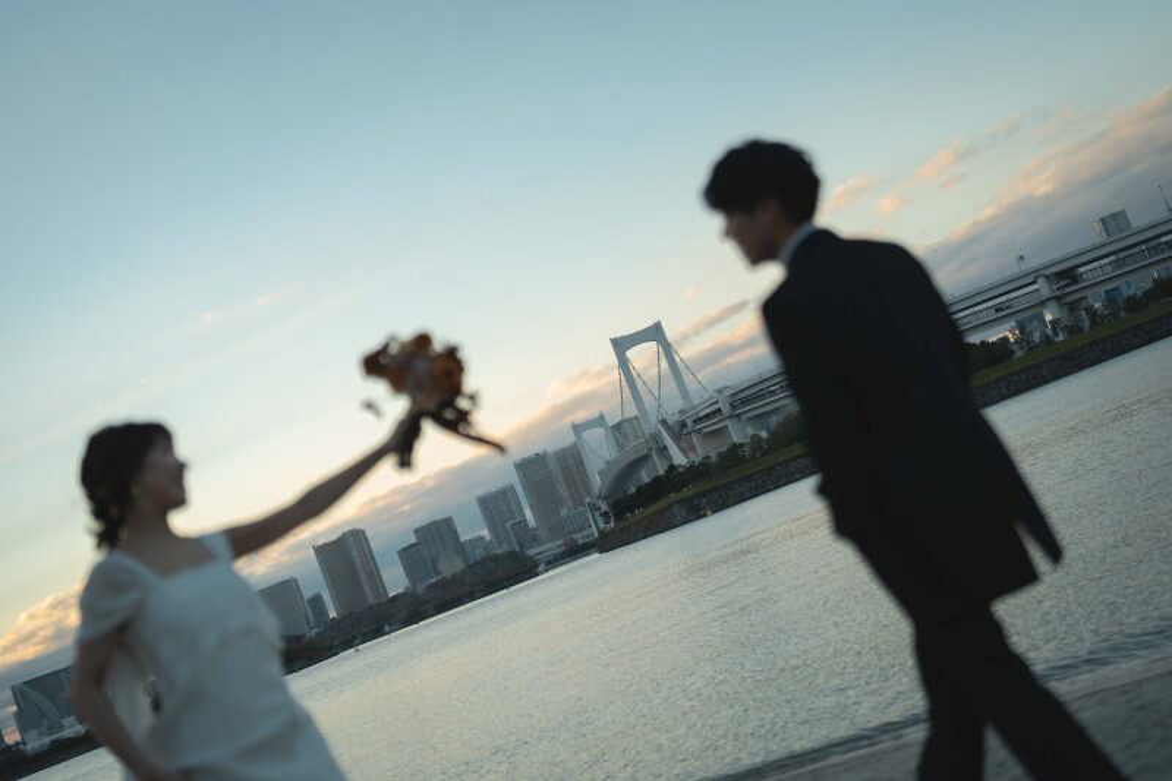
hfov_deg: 39.6
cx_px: 586
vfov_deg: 27.0
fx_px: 1627
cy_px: 390
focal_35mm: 50
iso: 400
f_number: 1.8
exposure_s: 1/1600
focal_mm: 50
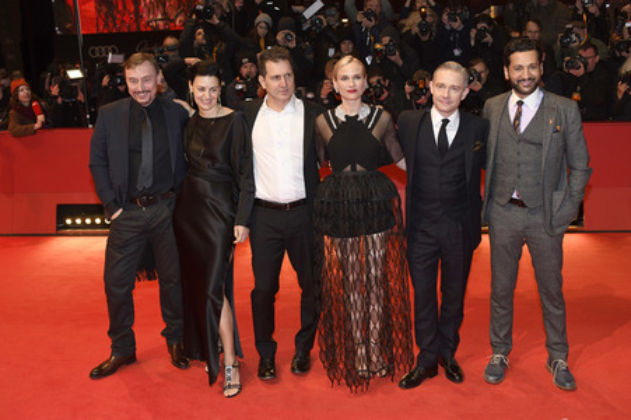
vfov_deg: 37.8
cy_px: 210
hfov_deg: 54.5
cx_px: 316
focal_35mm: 35
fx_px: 613
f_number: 4
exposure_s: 1/320
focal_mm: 35
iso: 800
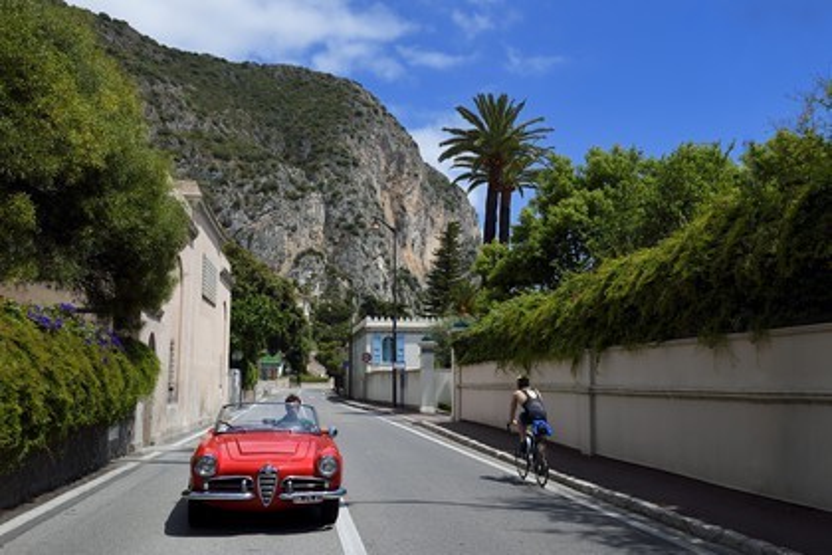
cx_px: 416
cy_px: 278
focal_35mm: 31
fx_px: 716
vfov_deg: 42.3
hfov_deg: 60.3
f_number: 8
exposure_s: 1/1000
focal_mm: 31
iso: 400
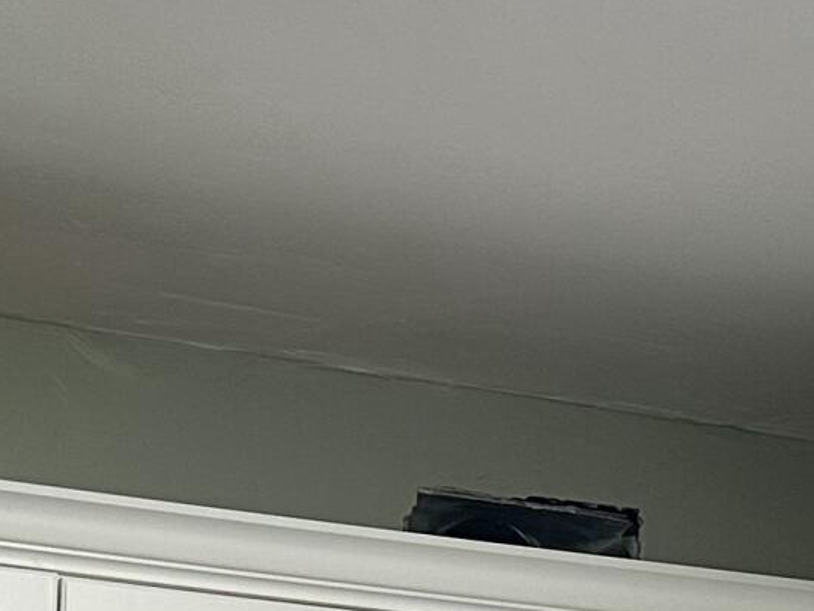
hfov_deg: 14.8
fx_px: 3128
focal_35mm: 133
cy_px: 1431
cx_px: 327
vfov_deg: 9.9
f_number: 1.78
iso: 160
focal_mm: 6.86
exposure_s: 1/120
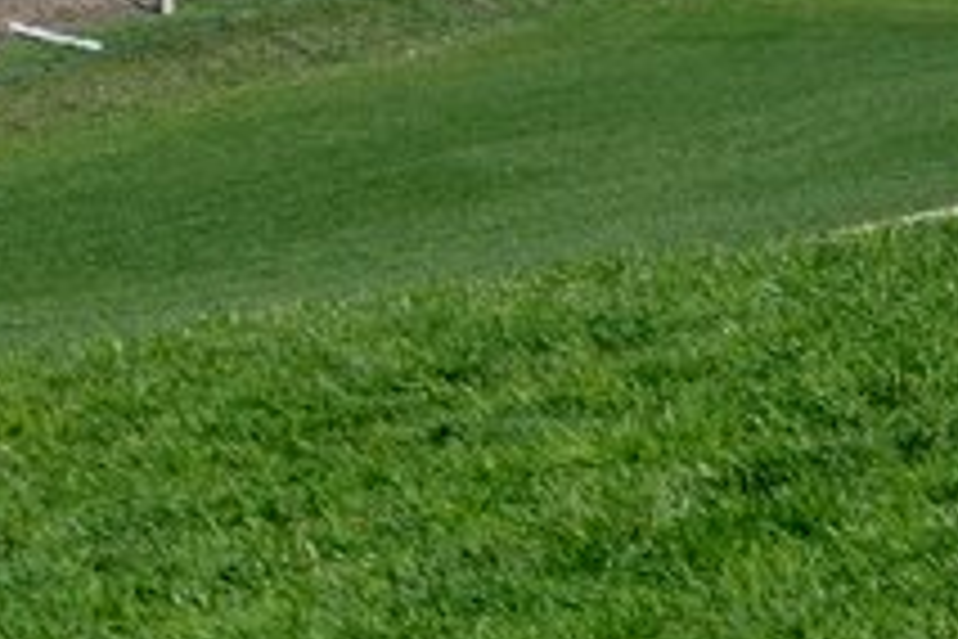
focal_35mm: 395
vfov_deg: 3.5
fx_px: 10511
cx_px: -1682
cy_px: -346
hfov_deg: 5.0
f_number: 6.3
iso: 200
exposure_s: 1/1600
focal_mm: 70
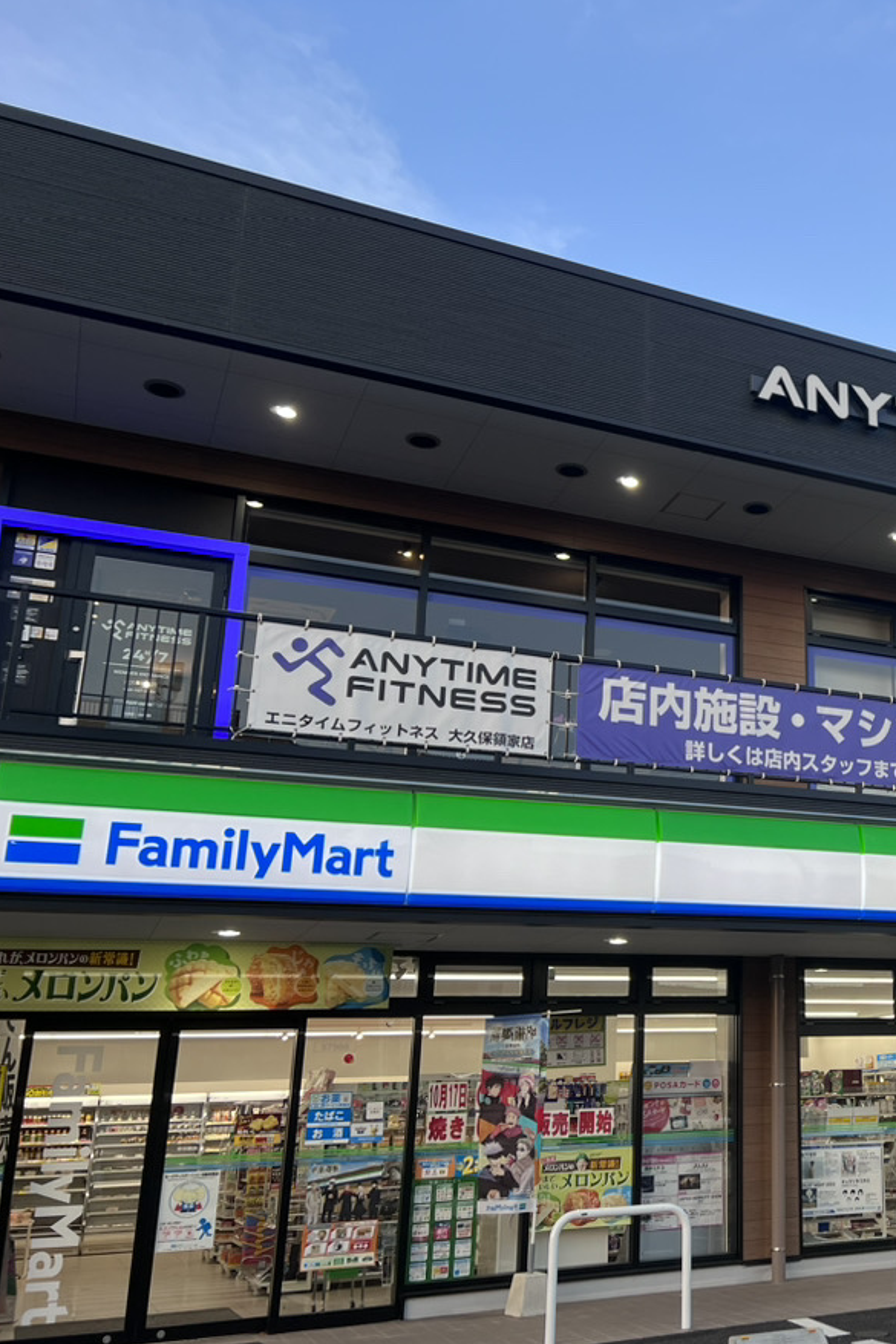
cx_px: 878
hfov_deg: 33.2
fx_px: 1381
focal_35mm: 37
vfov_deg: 51.9
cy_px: 674
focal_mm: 5.7
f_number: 1.5
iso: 40
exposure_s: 1/165
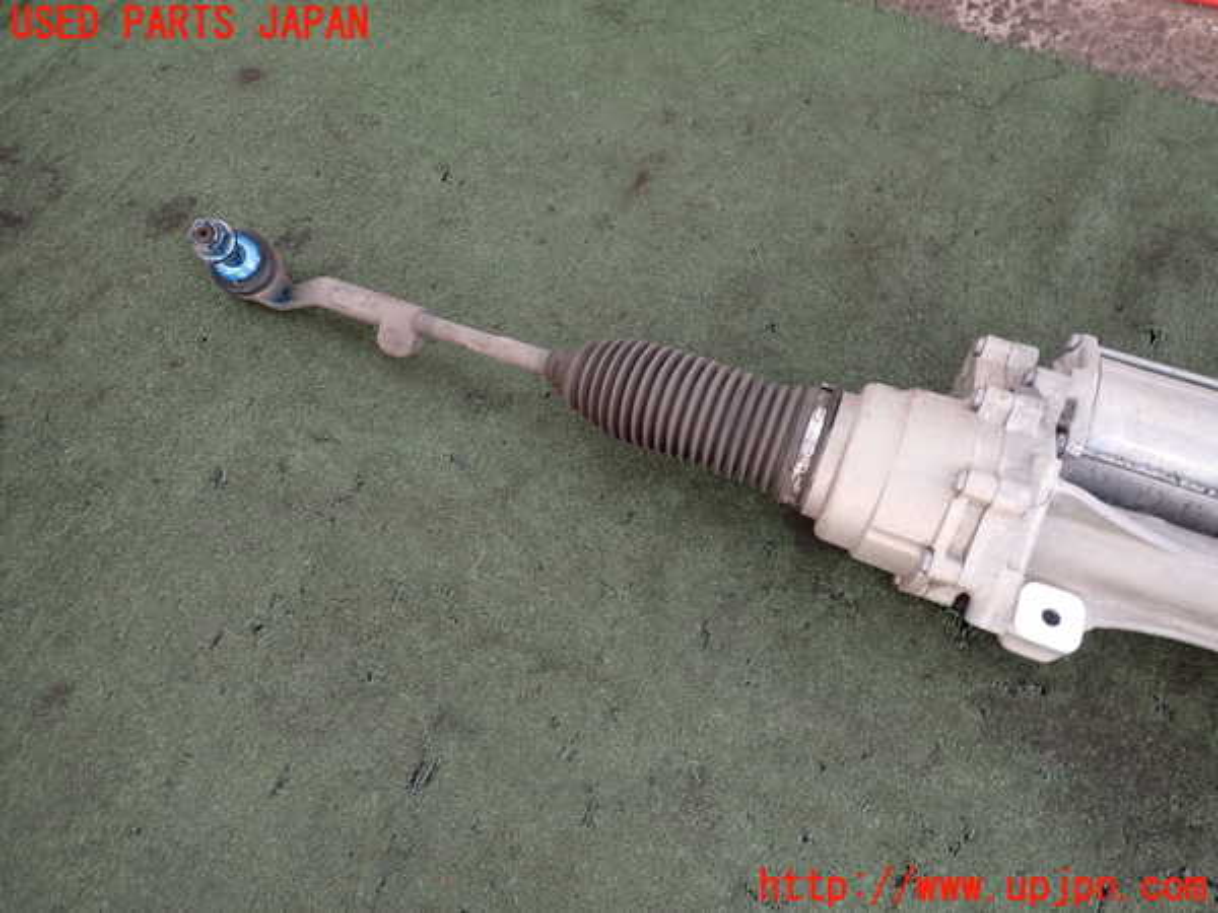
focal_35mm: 25
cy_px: 456
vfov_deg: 54.9
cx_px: 609
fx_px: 880
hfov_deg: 69.4
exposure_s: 1/60
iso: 160
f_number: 2
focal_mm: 4.5
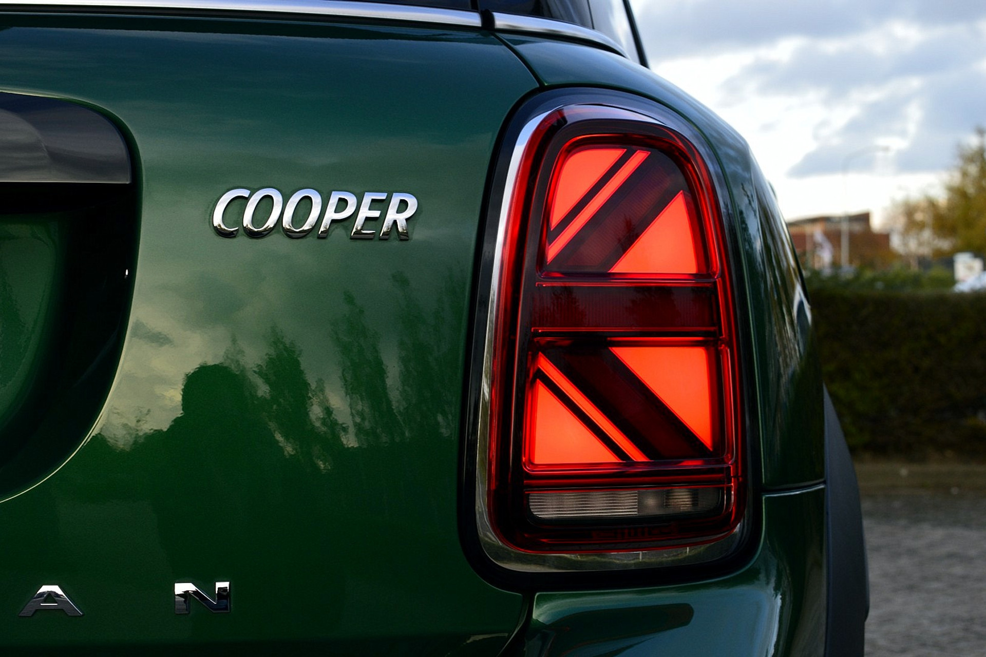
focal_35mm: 69
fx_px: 1890
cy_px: 328
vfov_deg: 19.7
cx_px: 493
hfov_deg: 29.2
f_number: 9
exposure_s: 1/100
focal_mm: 46
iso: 400
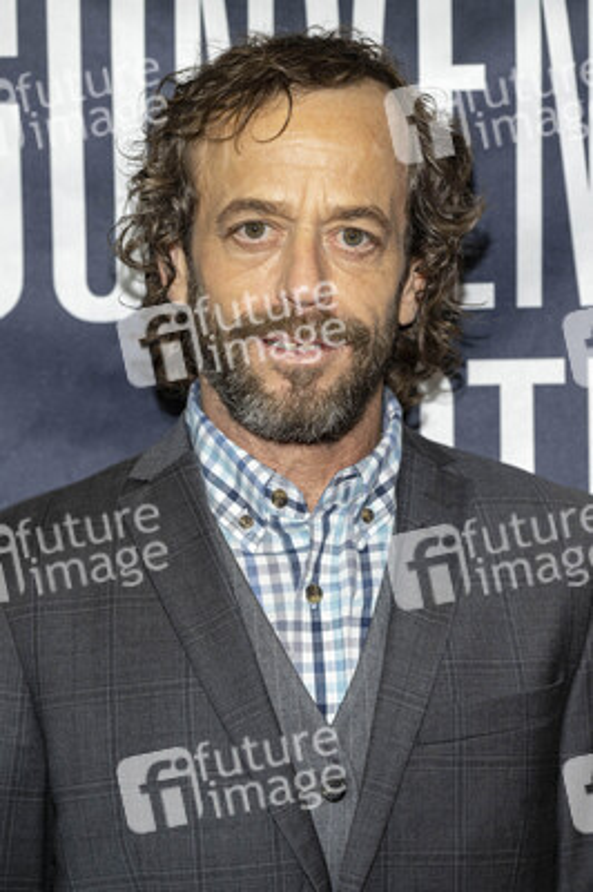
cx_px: 296
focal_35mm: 110
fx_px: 2722
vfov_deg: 18.6
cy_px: 446
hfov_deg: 12.4
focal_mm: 110
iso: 800
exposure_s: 1/200
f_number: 5.6
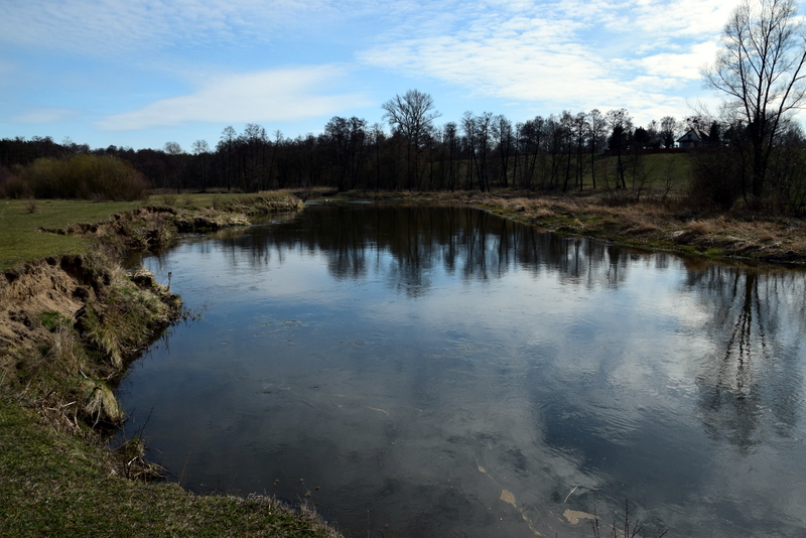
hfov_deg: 67.4
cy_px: 269
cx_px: 403
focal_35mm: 27
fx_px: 605
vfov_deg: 48.0
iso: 400
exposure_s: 1/400
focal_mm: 18
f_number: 11
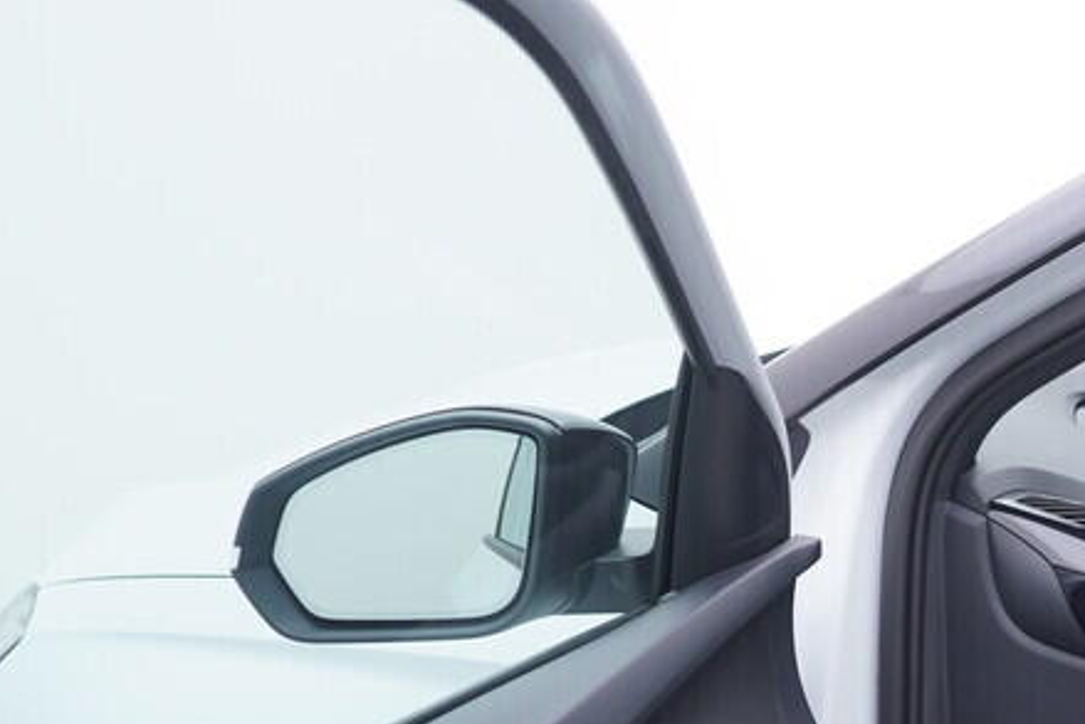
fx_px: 2532
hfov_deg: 22.6
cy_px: 765
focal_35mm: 84
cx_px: 1243
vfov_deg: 15.9
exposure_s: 1/50
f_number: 3.2
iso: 125
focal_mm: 24
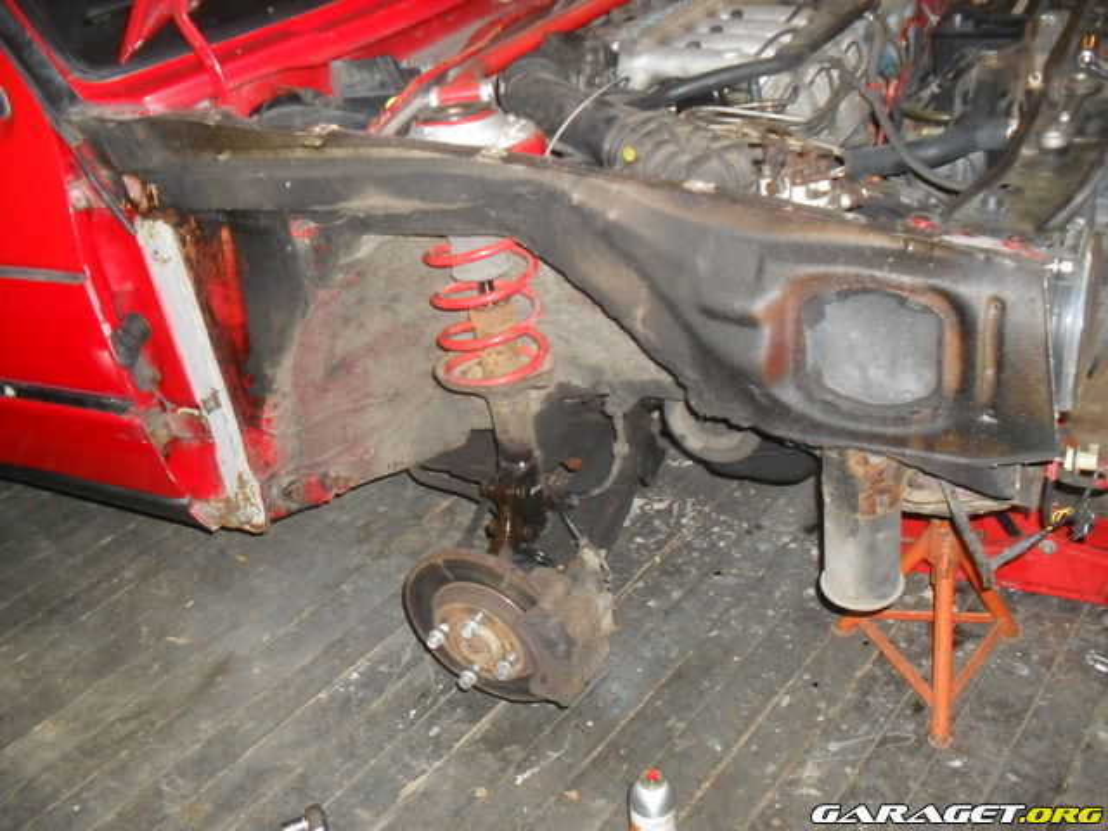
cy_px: 416
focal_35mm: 35
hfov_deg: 52.6
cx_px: 554
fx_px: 1120
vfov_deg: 40.7
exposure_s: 1/45
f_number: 3.2
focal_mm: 6.3
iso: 400
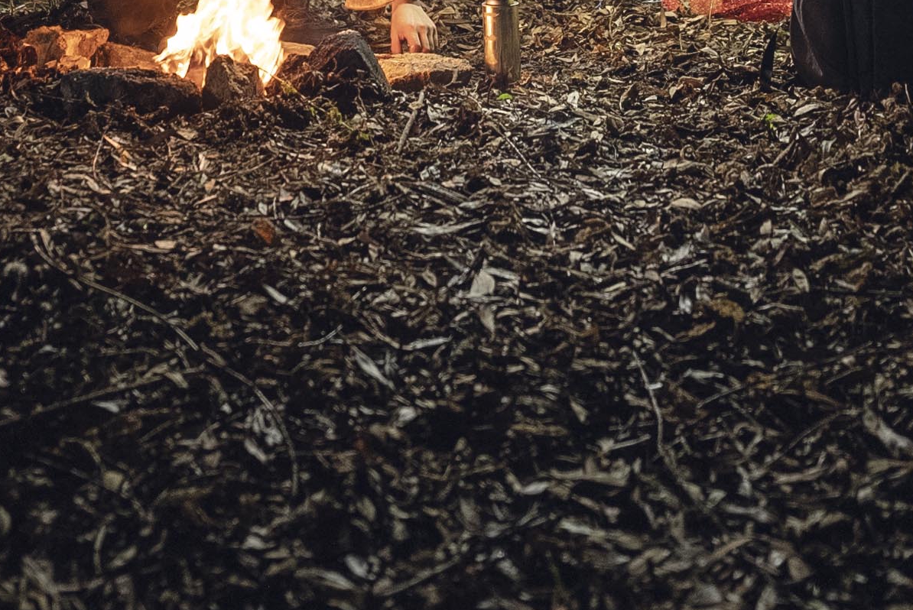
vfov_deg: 16.6
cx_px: 356
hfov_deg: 28.4
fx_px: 1802
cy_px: -430
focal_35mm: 71
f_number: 1.8
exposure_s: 1/50
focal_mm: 20
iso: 2000
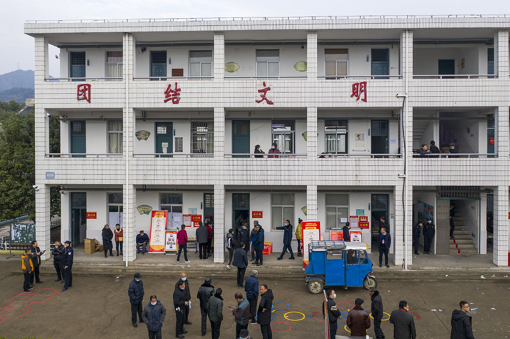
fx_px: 396
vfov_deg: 46.4
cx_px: 255
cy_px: 170
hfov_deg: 65.5
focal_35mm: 28
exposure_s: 1/240
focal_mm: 10.26
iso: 100
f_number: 3.5
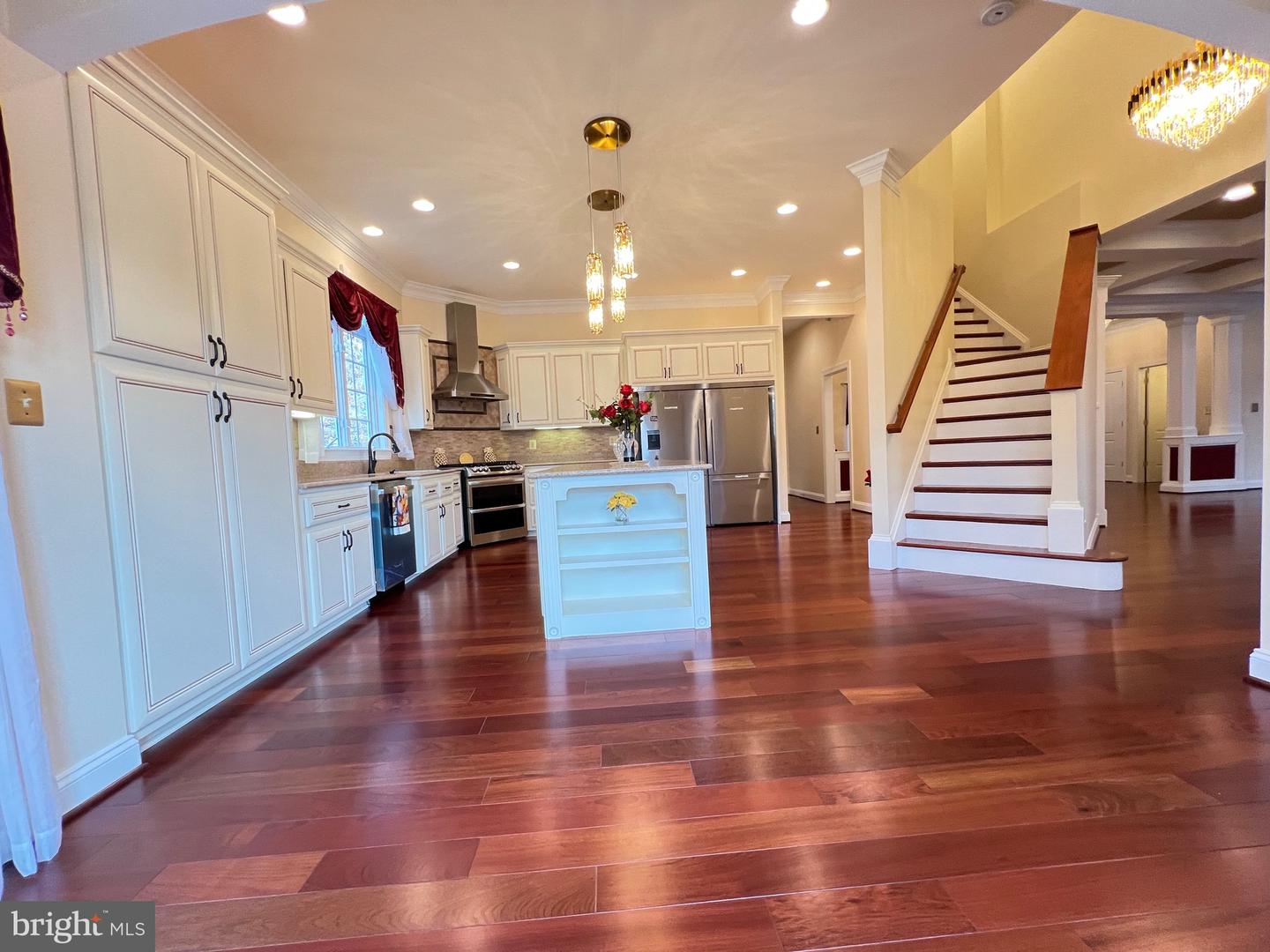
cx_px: 635
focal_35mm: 13
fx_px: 477
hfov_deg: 106.2
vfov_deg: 89.9
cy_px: 476
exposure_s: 1/60
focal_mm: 1.57
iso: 250
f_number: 1.8
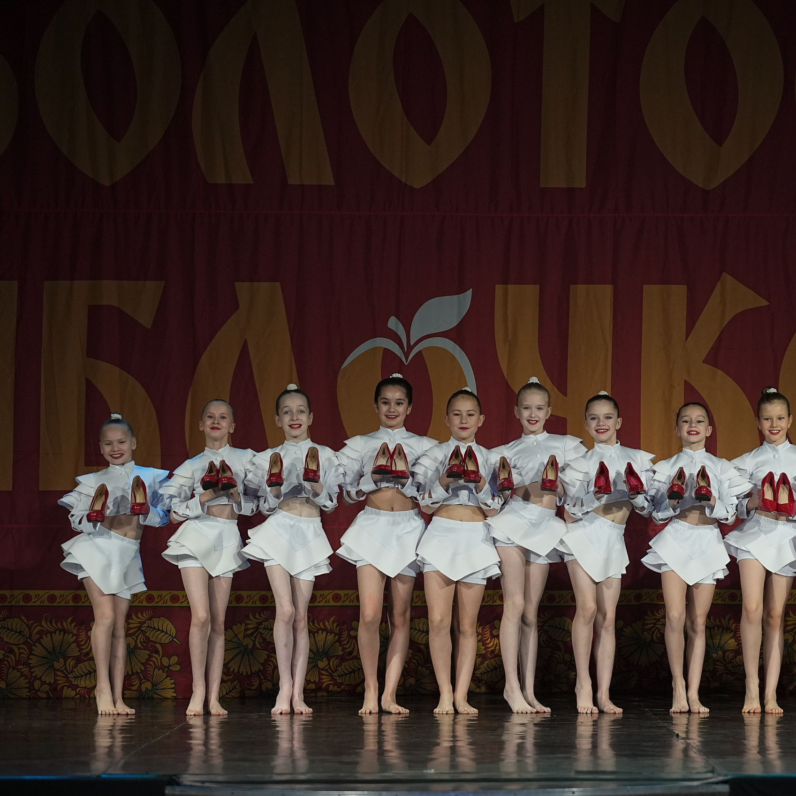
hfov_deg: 10.4
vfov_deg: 10.4
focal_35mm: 168
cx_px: 582
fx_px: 4371
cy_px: 400
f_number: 4
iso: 2000
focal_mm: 131
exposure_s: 1/400
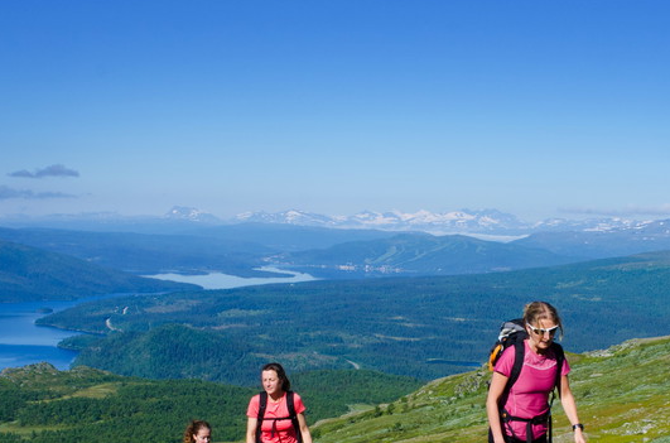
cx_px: 476
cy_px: 382
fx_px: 1411
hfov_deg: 26.5
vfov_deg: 17.6
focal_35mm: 76
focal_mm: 28
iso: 320
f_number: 11
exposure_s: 1/500
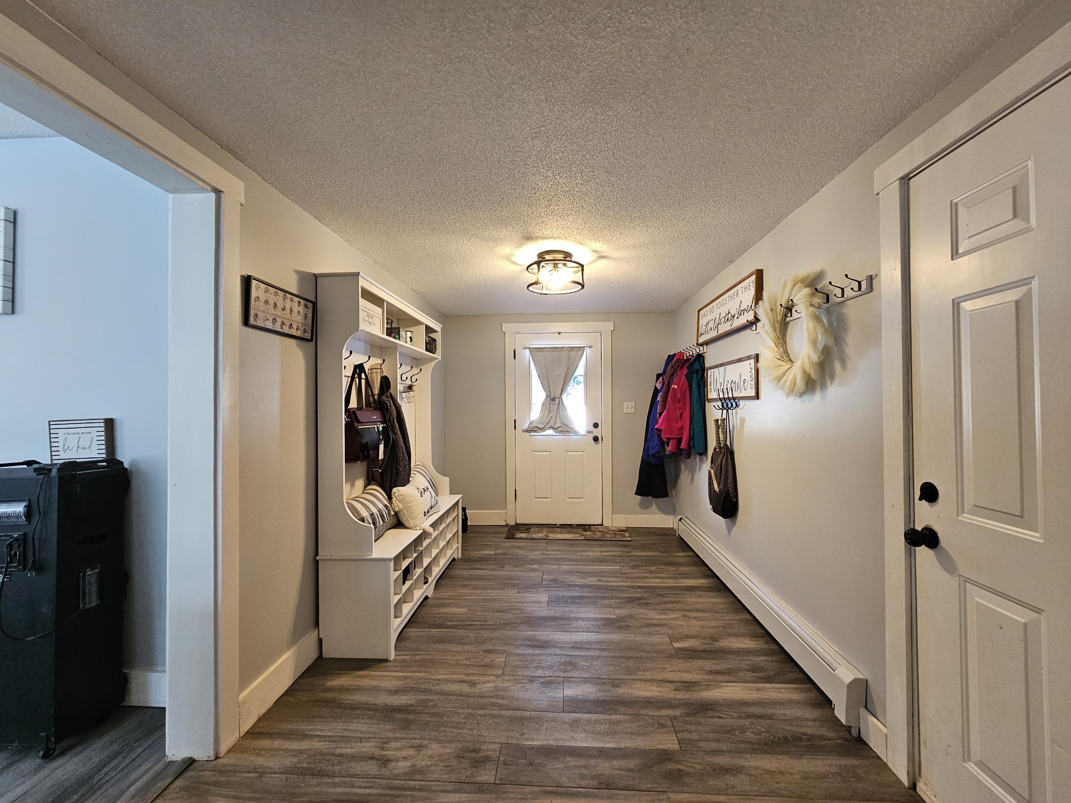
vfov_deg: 89.9
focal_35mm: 13
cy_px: 402
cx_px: 536
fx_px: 402
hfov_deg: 106.2
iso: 200
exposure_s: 1/60
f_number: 2.2
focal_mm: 2.2
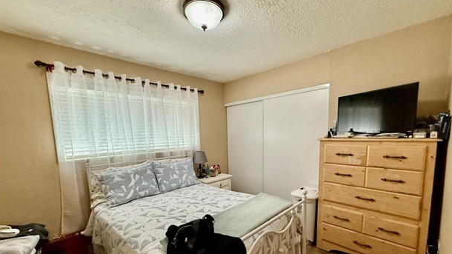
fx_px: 192
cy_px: 156
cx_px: 232
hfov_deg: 99.4
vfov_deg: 66.2
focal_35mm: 16
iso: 400
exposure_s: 1/120
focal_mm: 2.22
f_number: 2.2
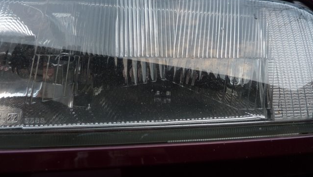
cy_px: 81
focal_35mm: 35
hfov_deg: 56.6
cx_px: 157
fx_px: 291
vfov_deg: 33.7
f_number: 3.3
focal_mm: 4.4
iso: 100
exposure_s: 1/30
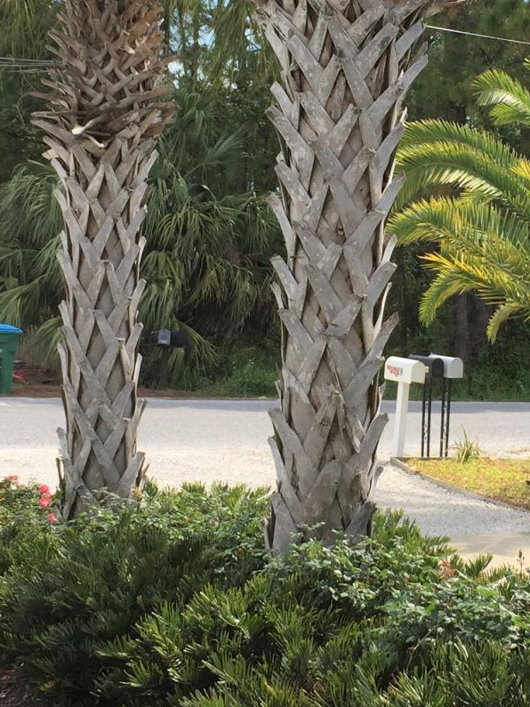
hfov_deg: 20.0
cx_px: 401
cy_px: 257
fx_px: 1491
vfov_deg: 26.6
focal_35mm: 73
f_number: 2.2
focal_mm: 4.15
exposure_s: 1/1163
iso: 32
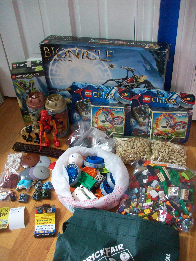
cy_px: 130
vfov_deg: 50.1
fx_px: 279
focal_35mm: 37
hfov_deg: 38.7
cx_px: 98
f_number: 2.8
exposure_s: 1/8.41
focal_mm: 6.2
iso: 160
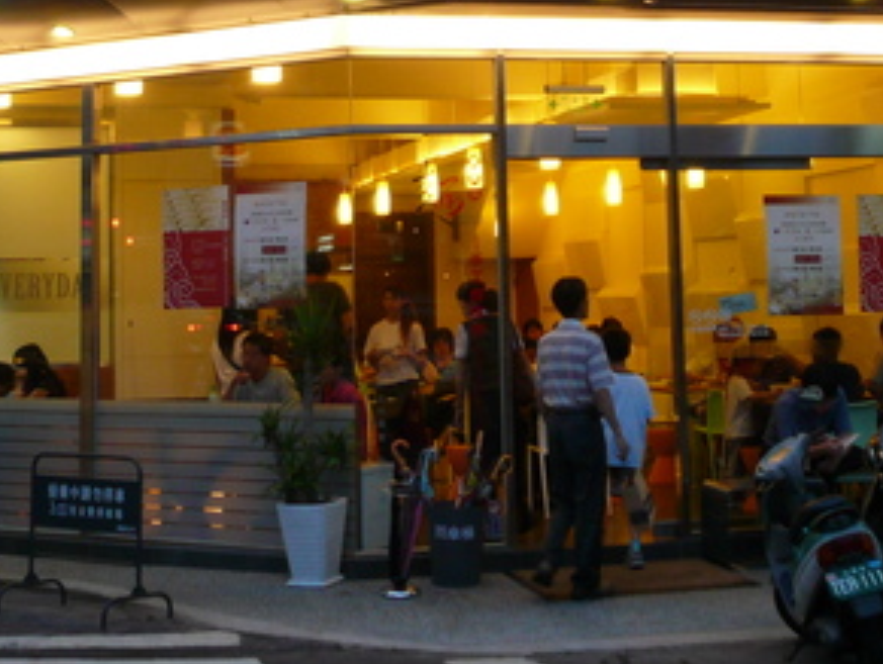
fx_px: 1788
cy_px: 64
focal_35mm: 70
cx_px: 452
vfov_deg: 20.6
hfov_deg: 27.7
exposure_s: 1/25
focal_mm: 5.4
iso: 100
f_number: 3
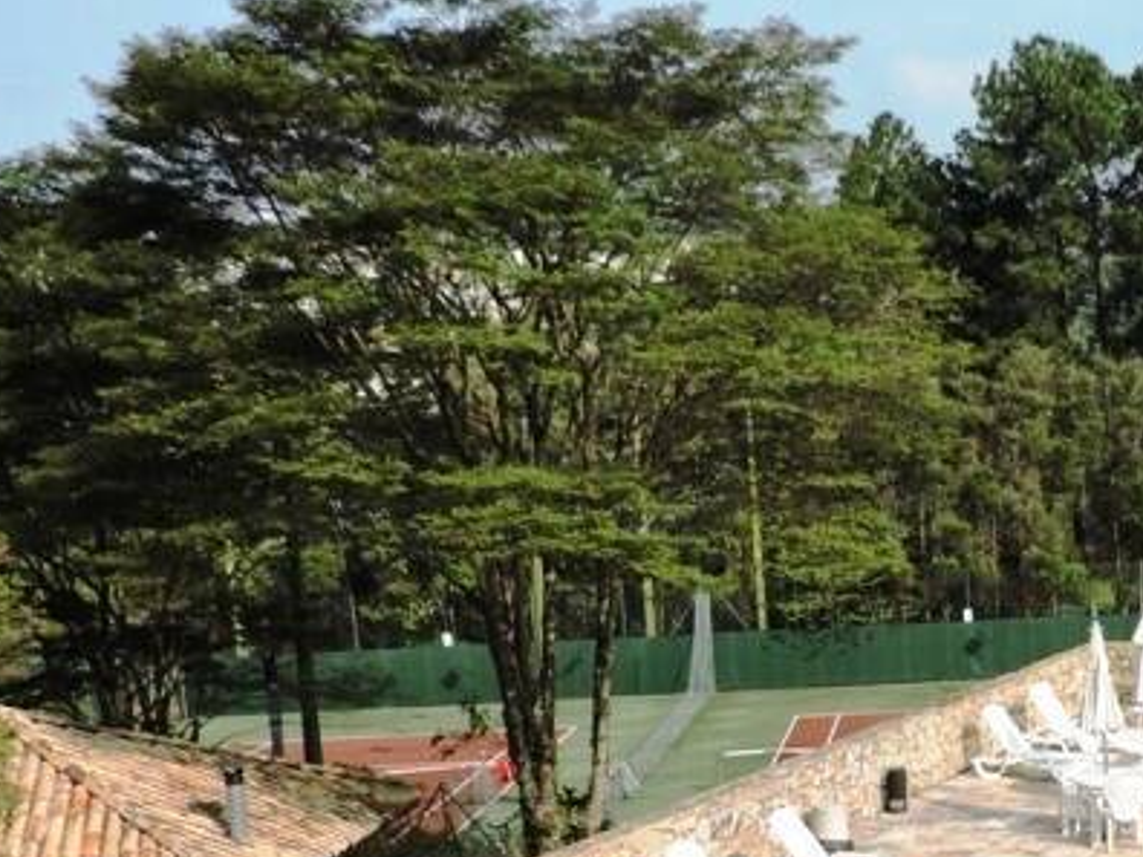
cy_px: 762
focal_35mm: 62
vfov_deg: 23.1
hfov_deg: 29.4
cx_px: 1108
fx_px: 2047
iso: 100
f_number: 3
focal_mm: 4.3
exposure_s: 1/1000
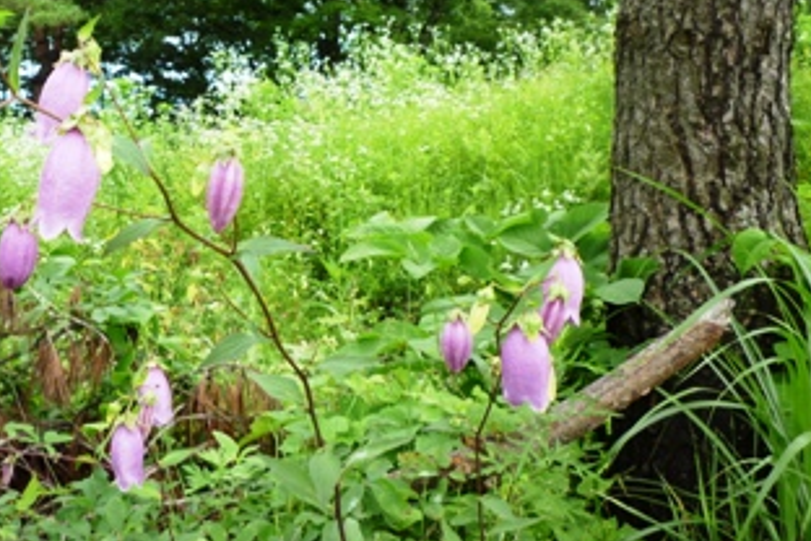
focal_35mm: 40
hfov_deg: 46.7
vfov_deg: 33.3
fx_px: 901
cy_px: 213
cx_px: 205
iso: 80
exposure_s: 1/200
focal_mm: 4.4
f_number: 2.8
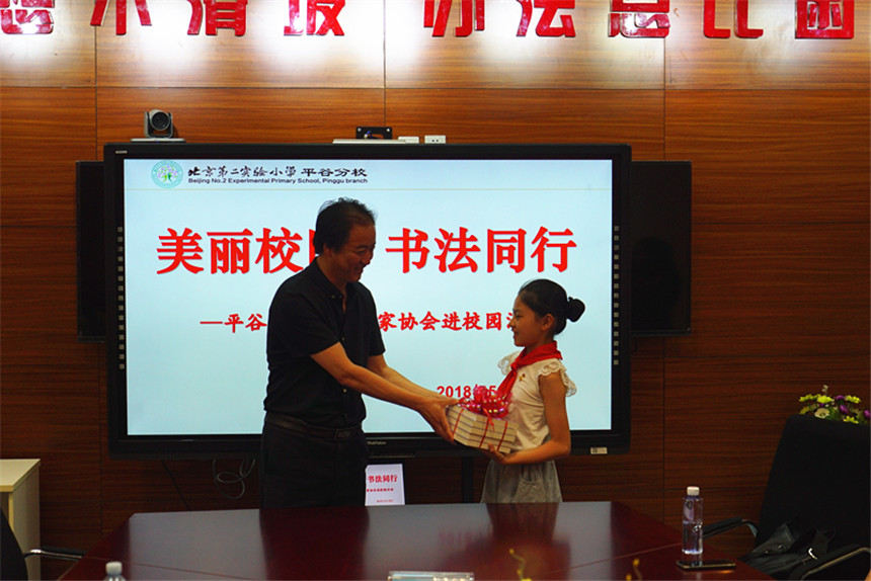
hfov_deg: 35.0
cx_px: 436
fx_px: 1379
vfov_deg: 23.8
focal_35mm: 57
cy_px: 290
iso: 640
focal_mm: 57
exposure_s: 1/160
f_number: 4
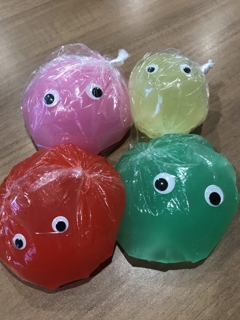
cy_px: 160
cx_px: 120
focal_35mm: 28
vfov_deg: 63.4
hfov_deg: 49.7
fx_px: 259
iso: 40
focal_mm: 3.99
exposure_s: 1/17
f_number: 1.8
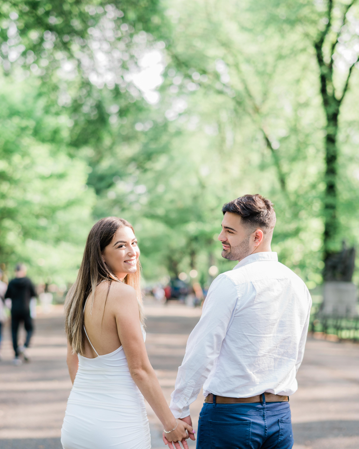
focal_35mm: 66
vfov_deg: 28.7
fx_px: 877
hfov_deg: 23.1
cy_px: 256
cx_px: 180
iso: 250
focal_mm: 58
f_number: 2
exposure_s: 1/640
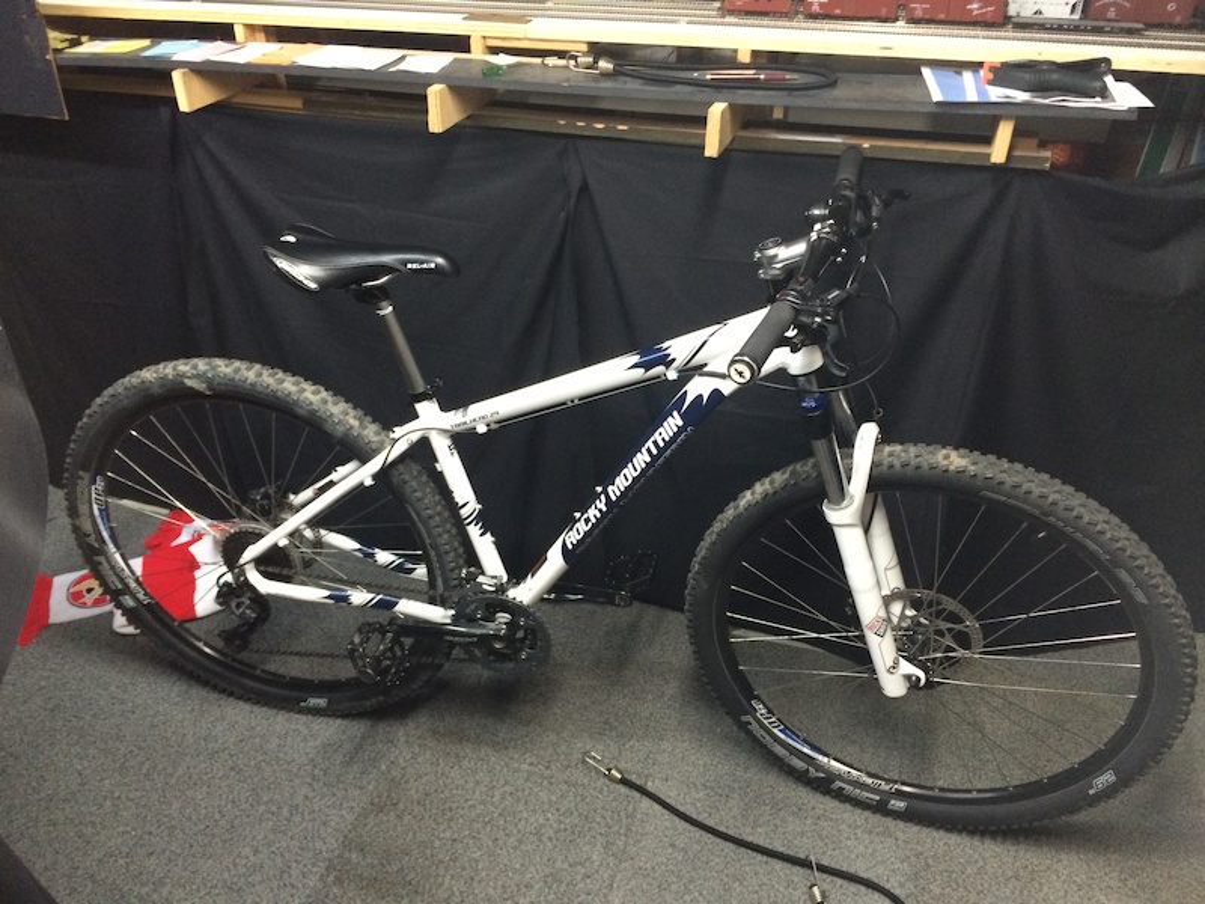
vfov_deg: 46.8
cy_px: 452
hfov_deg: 60.0
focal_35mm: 30
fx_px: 1044
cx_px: 602
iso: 320
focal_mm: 4.12
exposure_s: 1/20
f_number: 2.2
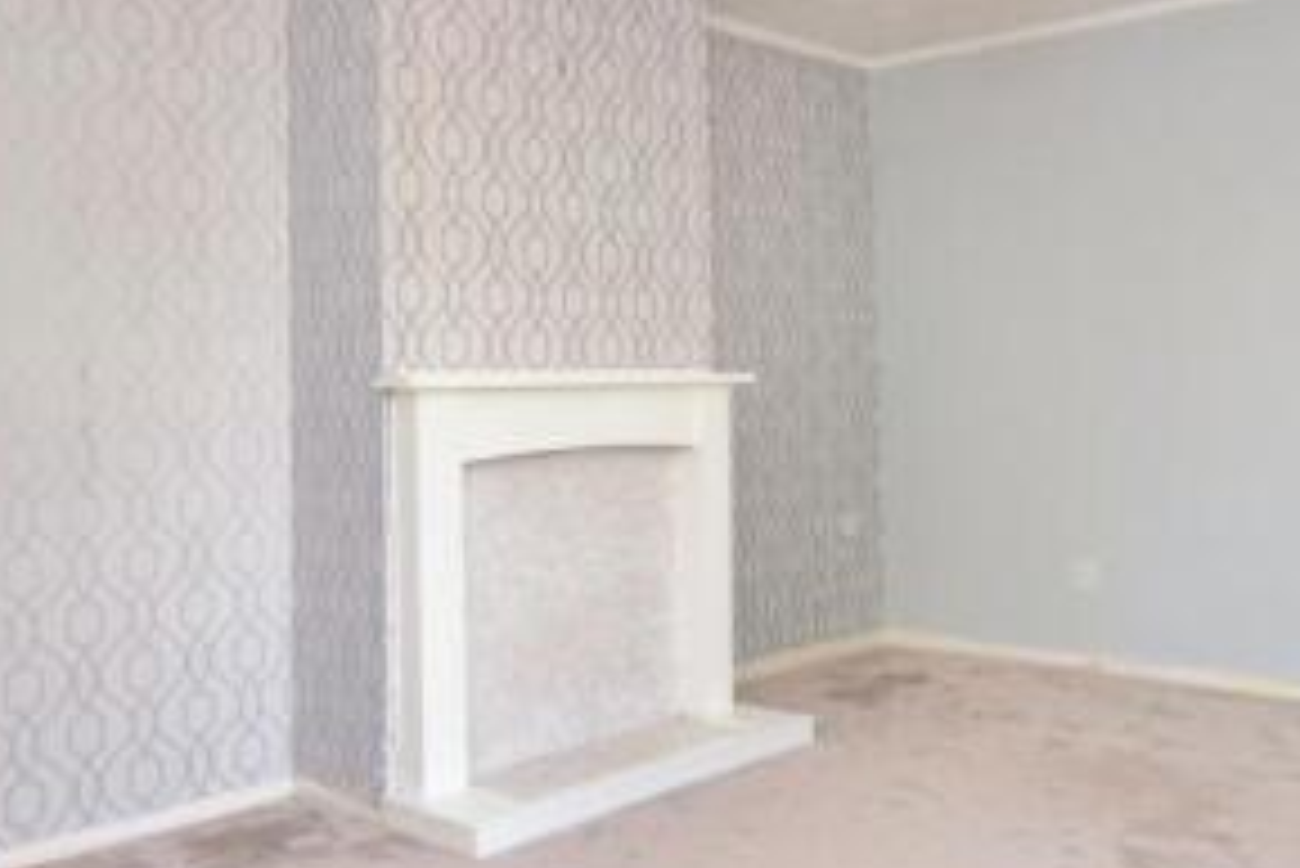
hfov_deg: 54.9
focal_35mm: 34
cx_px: 834
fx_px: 1228
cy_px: 403
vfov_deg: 38.9
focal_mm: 10
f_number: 8
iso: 800
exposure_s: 1/60
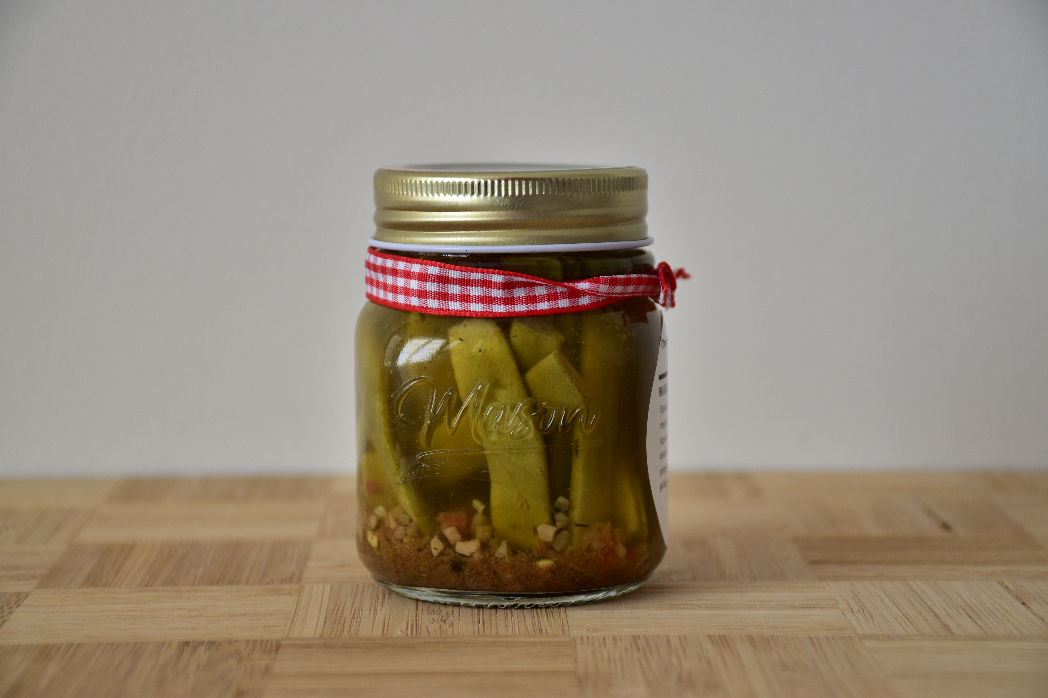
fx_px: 3056
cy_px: 349
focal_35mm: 105
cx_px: 524
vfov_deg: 13.0
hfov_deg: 19.5
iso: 200
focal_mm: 70
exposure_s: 1/80
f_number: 6.3
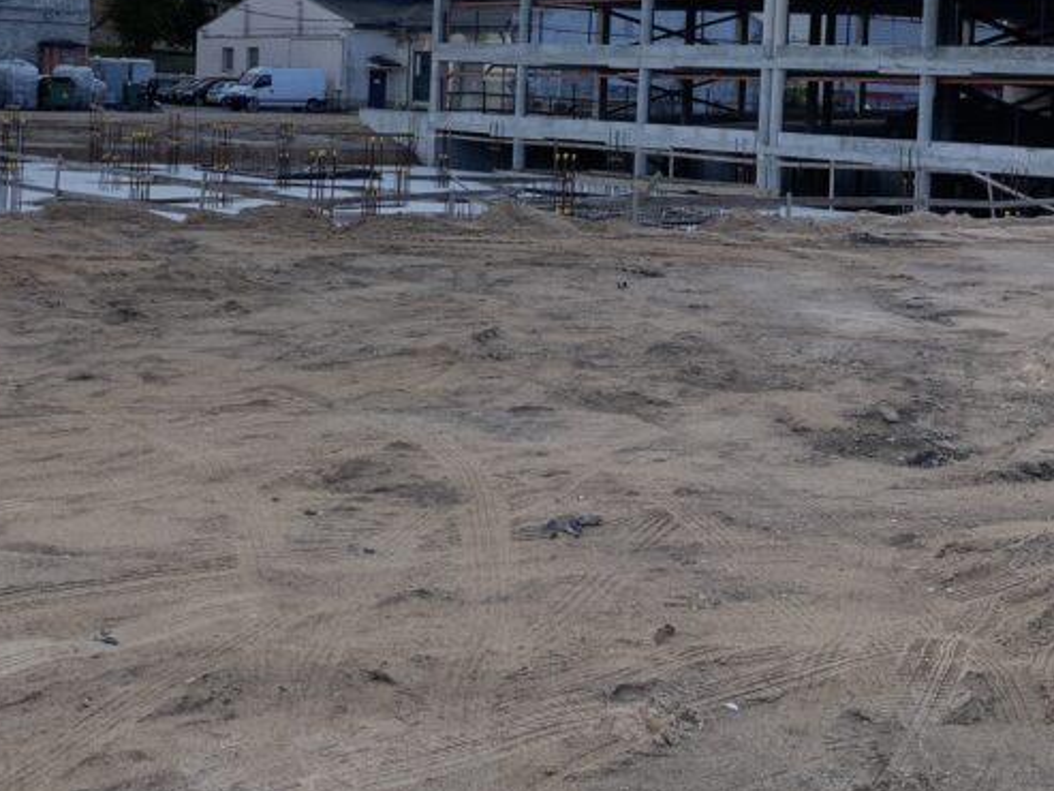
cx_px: 582
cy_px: 137
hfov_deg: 35.5
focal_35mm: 54
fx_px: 1645
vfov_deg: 26.4
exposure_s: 1/1176
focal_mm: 4.25
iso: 25
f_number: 1.8
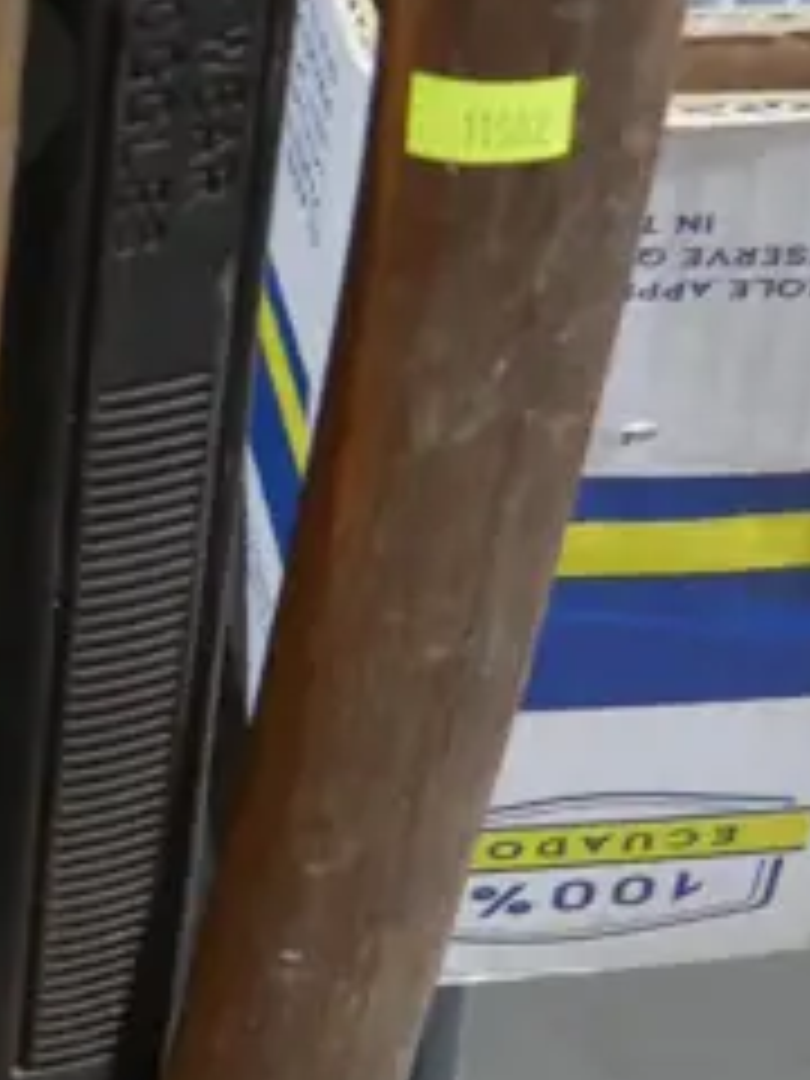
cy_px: 608
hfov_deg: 9.9
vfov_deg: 13.6
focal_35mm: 145
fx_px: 4524
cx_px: -439
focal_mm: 17
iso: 640
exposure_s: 1/60
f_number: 4
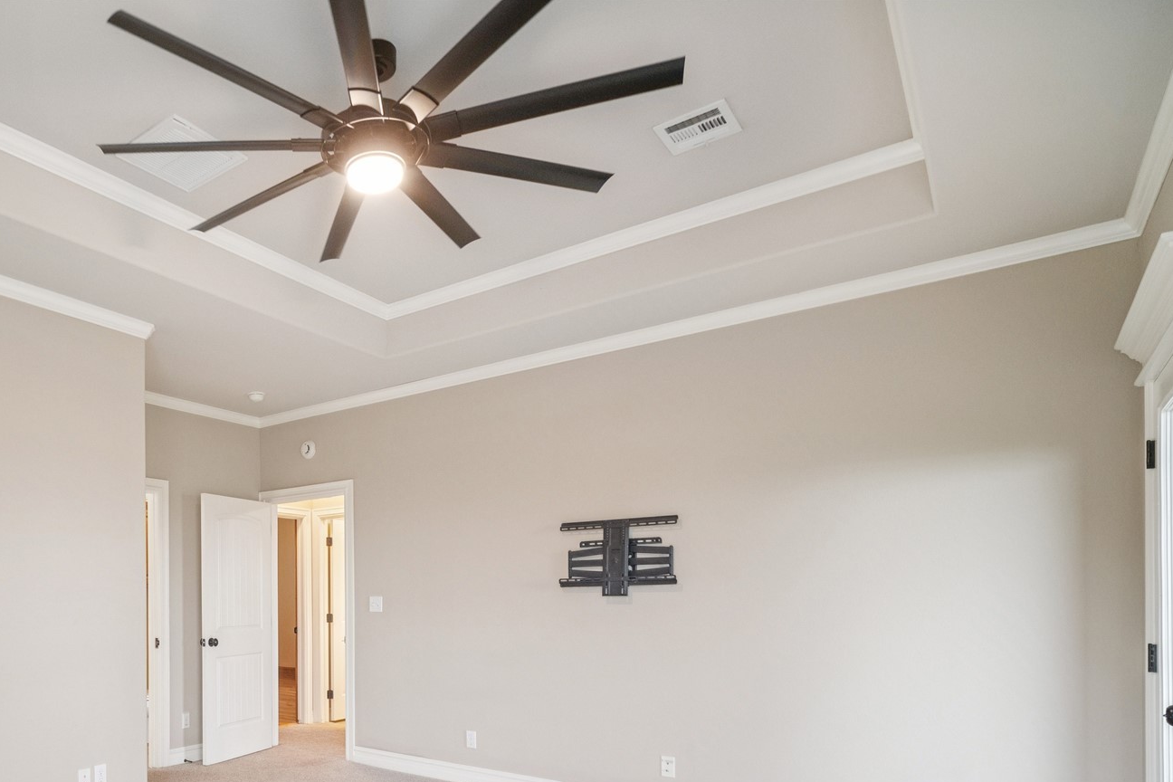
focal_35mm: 22
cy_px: 612
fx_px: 717
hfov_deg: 73.6
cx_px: 309
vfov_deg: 53.8
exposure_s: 1/30
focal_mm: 14
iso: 4000
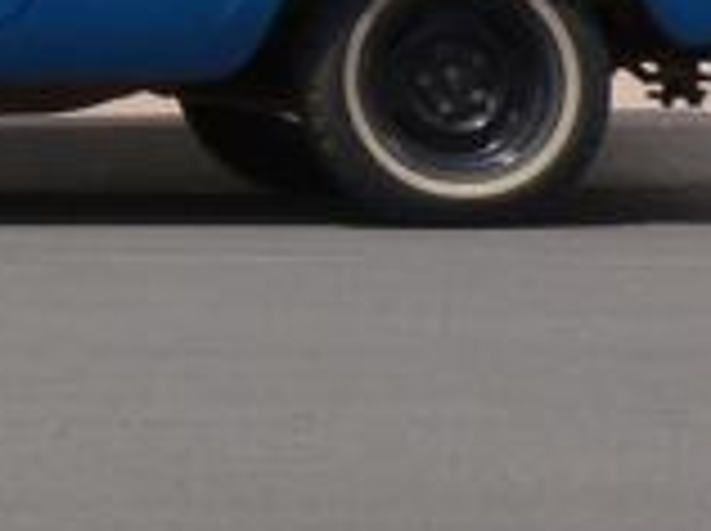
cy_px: -778
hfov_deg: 5.3
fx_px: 7445
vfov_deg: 4.0
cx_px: -1112
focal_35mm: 363
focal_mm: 9.2
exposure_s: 1/500
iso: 80
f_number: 5.6
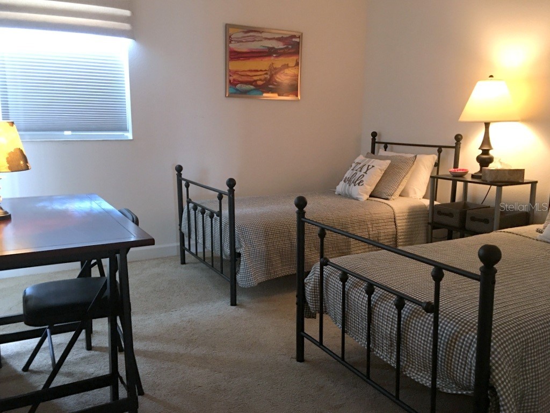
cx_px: 275
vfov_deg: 48.2
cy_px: 206
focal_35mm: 29
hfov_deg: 61.7
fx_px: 461
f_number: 2.2
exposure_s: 1/15
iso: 80
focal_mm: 4.15
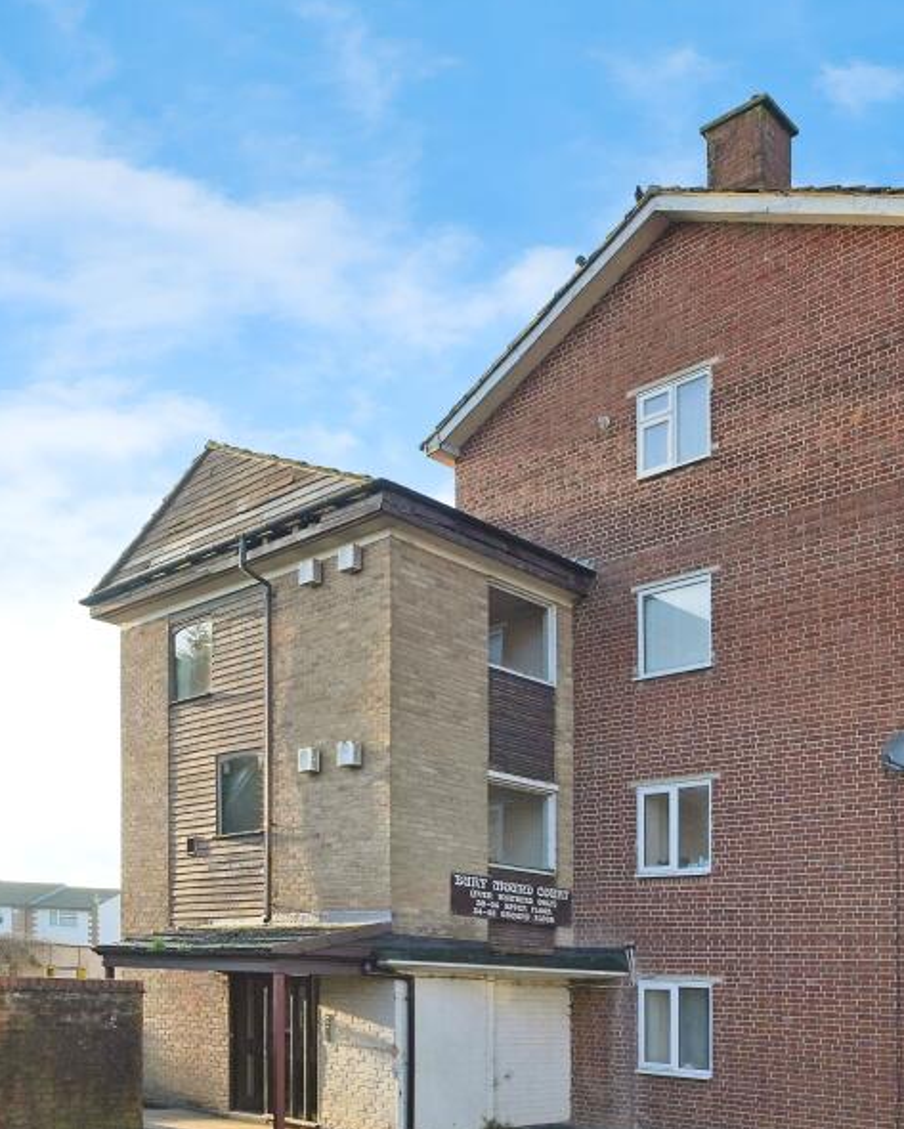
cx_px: 820
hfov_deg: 48.9
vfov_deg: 65.8
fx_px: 869
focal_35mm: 26
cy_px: 629
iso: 400
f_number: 6.3
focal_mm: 16
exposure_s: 1/320
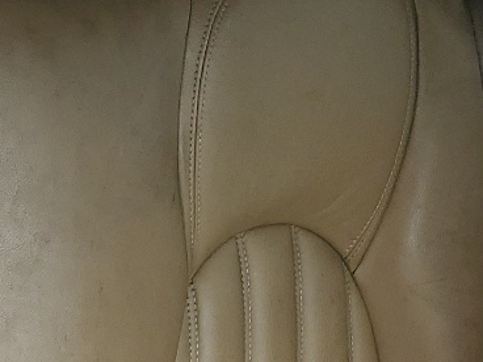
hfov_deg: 16.7
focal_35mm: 113
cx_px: -87
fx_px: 1577
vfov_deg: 12.3
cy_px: 593
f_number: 1.5
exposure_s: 1/357
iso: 50
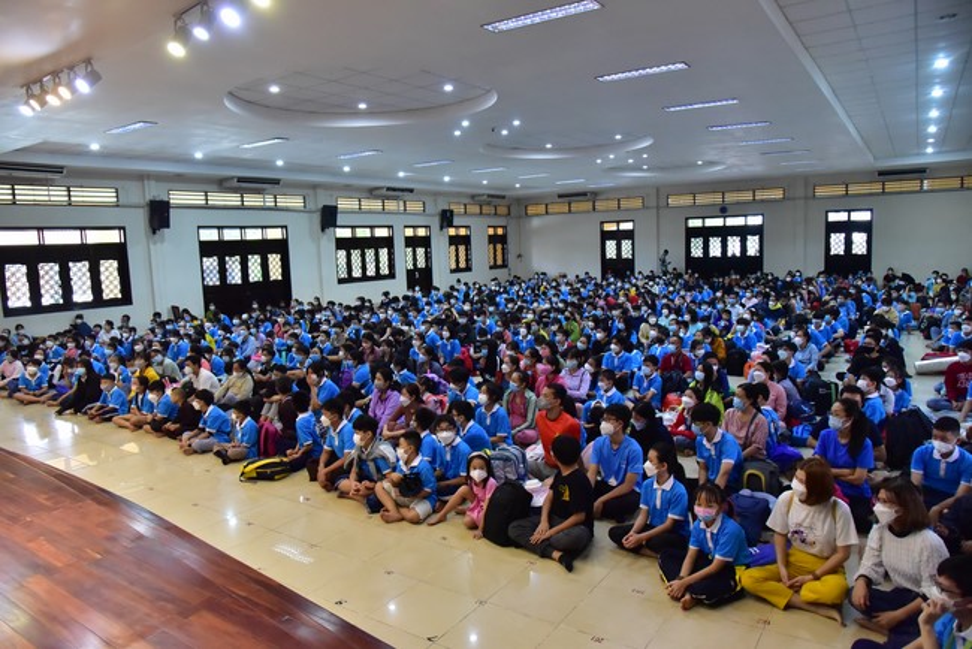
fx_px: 648
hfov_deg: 73.7
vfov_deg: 53.2
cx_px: 486
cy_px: 324
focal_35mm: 24
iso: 5000
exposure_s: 1/160
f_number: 5.6
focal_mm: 24
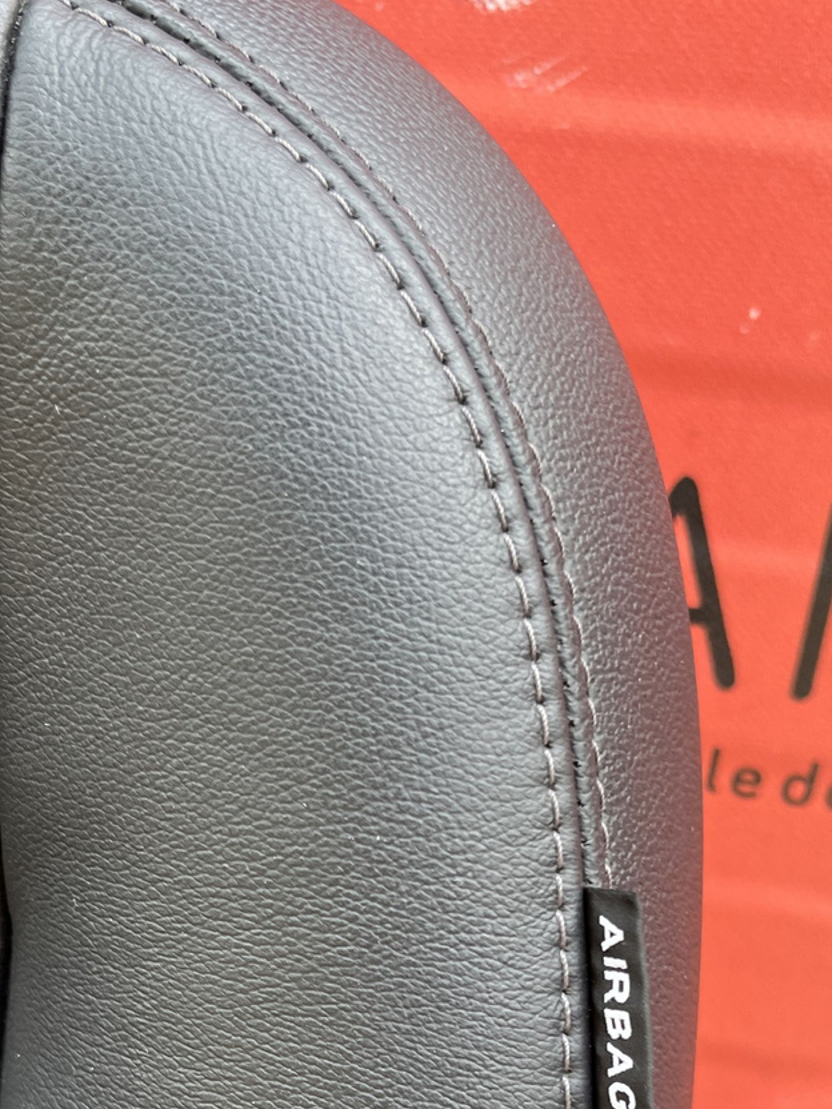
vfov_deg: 36.2
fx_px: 1602
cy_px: 962
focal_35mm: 50
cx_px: 339
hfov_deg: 29.0
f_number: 1.6
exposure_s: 1/122
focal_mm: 5.1
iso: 40
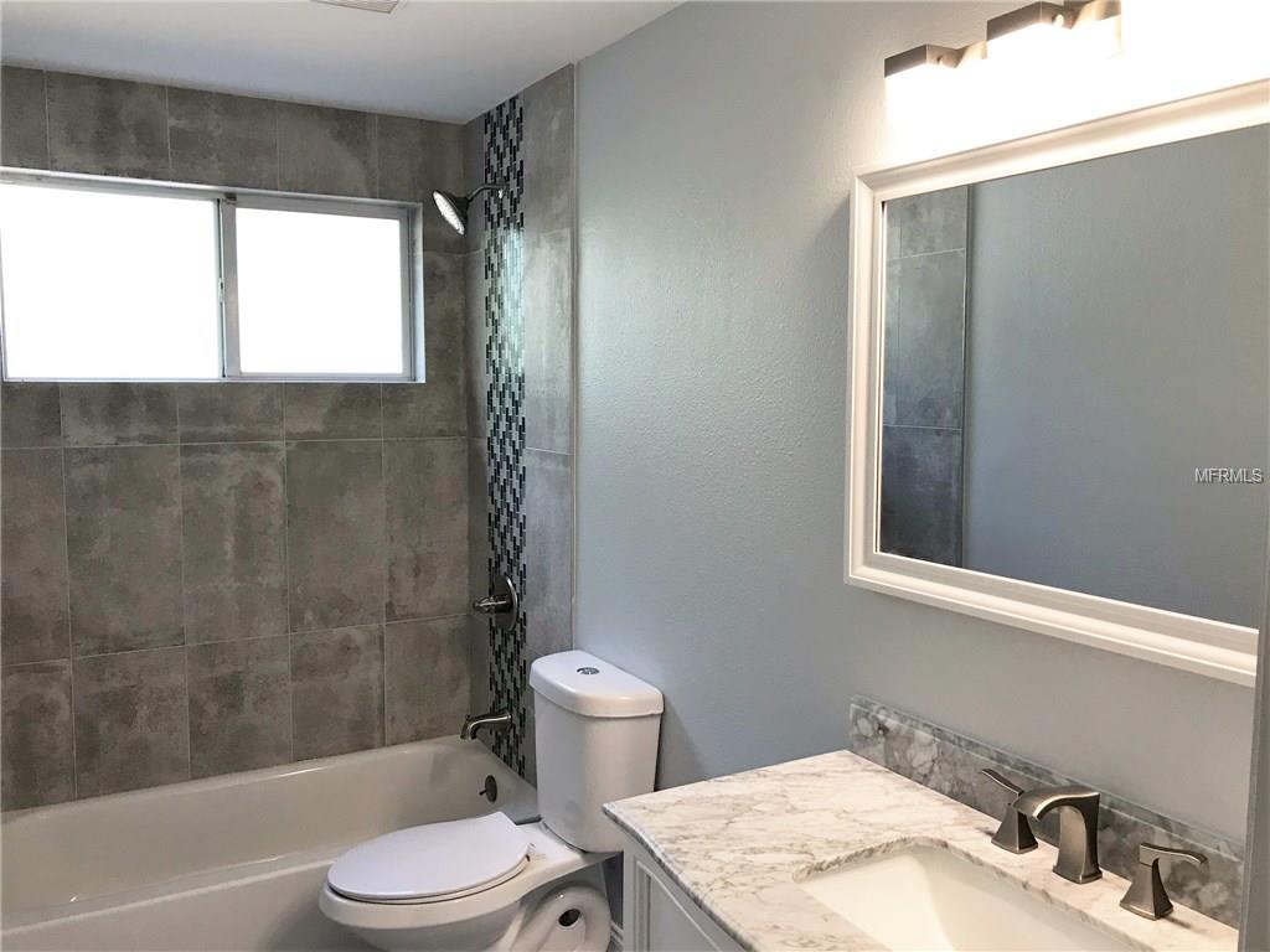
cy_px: 476
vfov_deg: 49.7
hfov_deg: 63.4
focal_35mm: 28
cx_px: 635
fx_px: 1027
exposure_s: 1/40
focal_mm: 3.99
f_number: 1.8
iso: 25
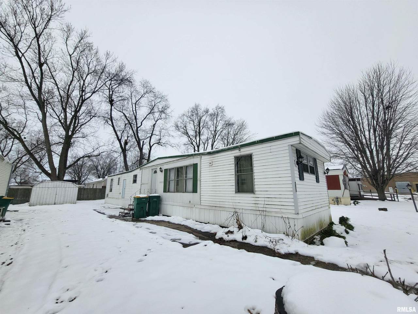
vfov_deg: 89.9
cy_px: 157
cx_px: 209
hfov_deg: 106.2
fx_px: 157
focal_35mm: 13
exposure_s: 1/384
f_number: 2.2
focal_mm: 1.74
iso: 32
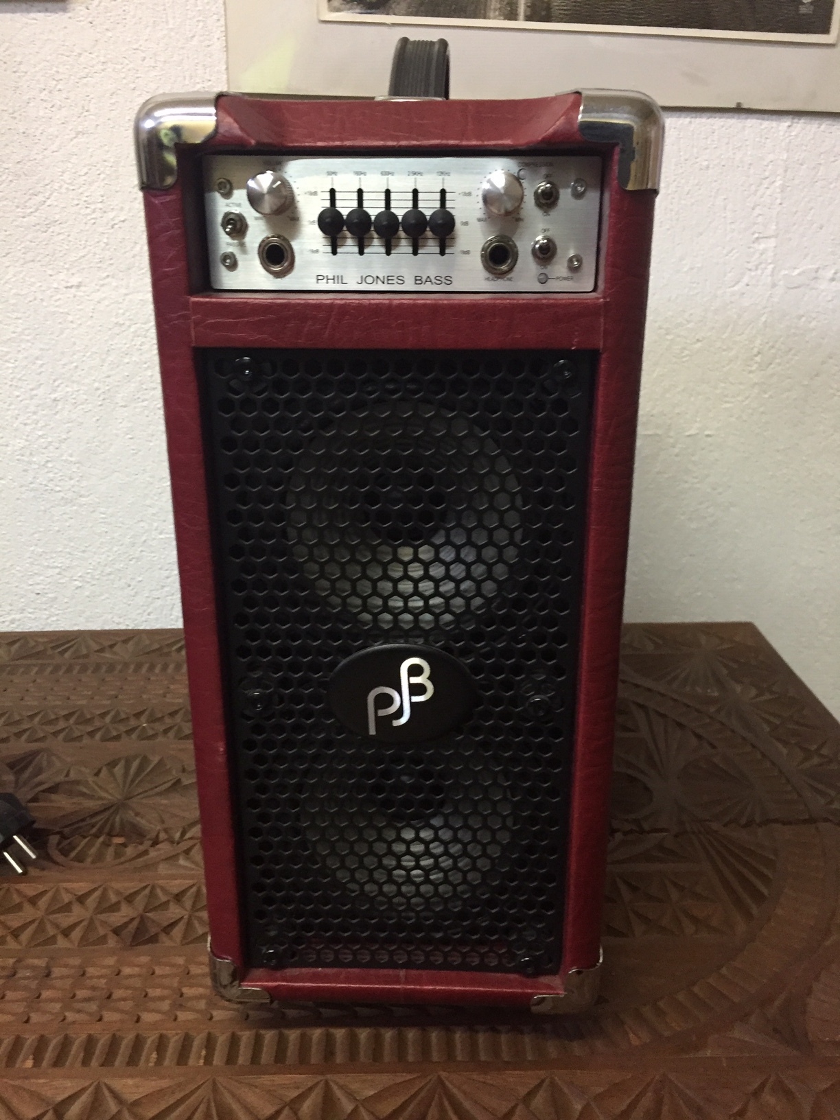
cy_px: 560
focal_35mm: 29
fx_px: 938
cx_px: 420
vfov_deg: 61.7
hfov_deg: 48.2
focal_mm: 4.15
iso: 200
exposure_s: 1/33
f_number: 2.2
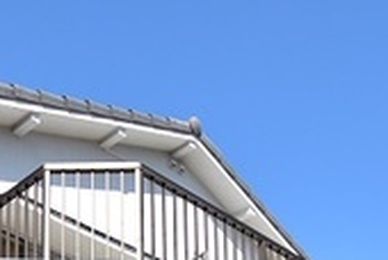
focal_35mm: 66
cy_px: 545
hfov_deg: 30.4
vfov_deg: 15.6
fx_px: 713
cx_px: 155
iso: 160
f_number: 3.5
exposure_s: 1/1600
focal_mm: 10
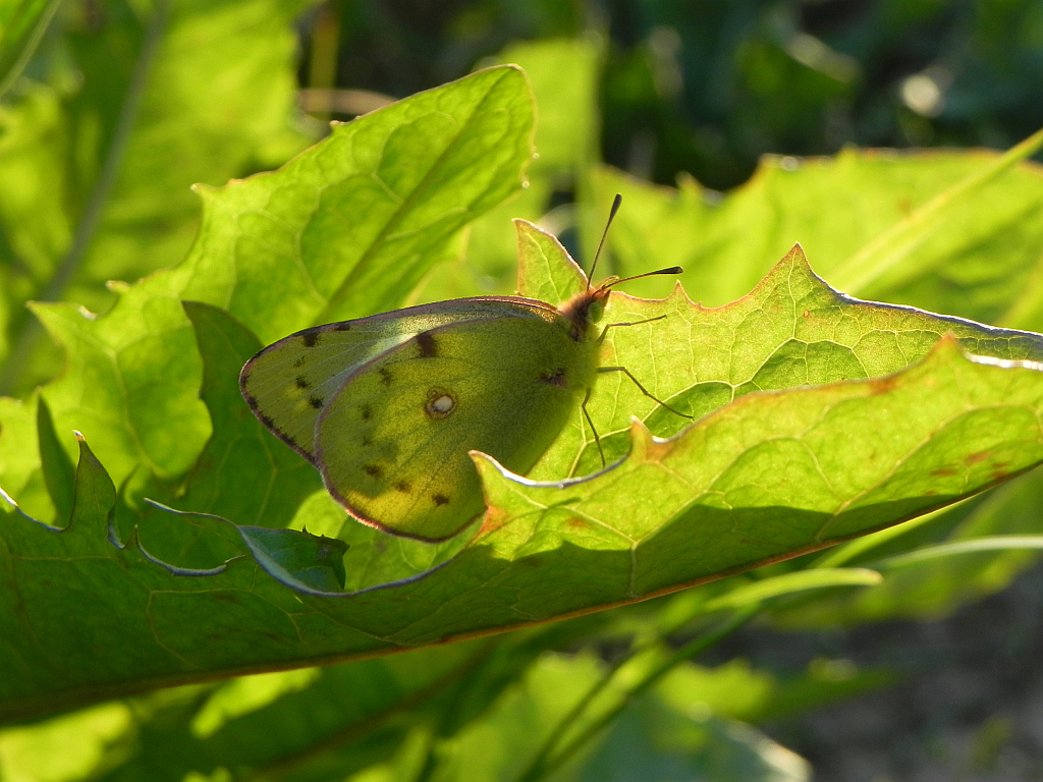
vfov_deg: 15.6
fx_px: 2862
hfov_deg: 20.7
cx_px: 522
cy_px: 391
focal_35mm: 95
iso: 160
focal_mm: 16.9
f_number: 5
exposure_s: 1/218
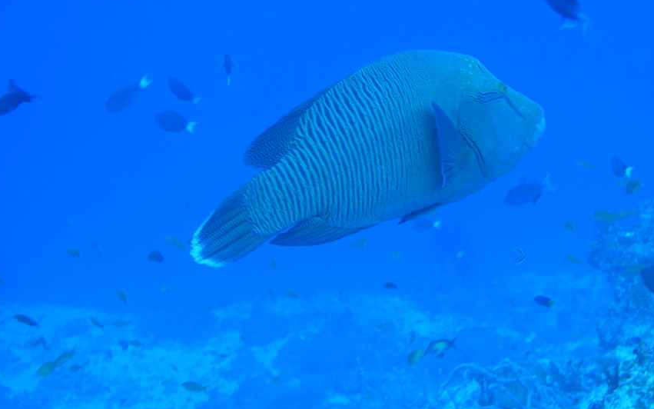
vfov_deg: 14.2
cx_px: 436
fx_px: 1640
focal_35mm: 92
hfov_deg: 22.5
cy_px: 124
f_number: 2.8
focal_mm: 22.18
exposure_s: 1/60
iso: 160
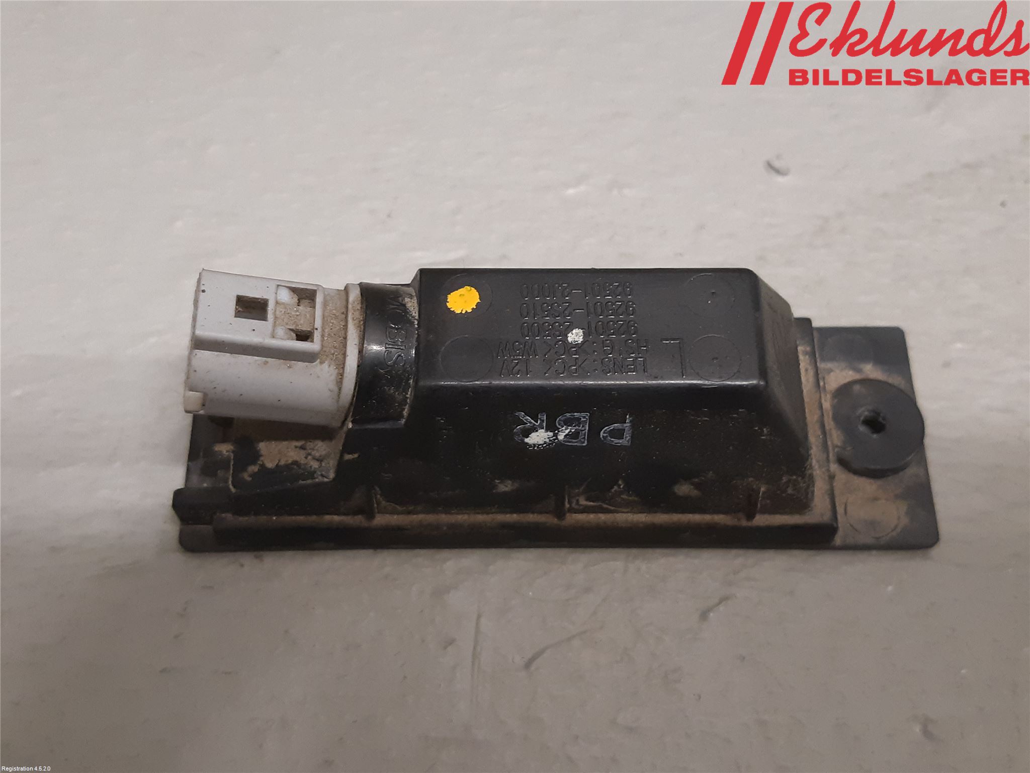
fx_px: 774
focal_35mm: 26
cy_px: 386
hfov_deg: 67.3
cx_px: 515
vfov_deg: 53.1
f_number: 1.7
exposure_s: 1/50
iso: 200
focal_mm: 3.93
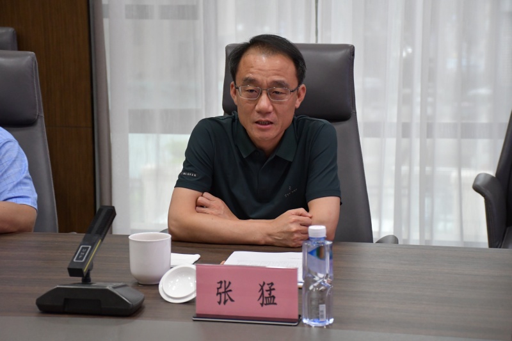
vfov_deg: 16.3
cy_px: 170
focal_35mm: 84
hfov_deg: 24.2
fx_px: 1194
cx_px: 256
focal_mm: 56
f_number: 4.8
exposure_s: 1/200
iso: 3200
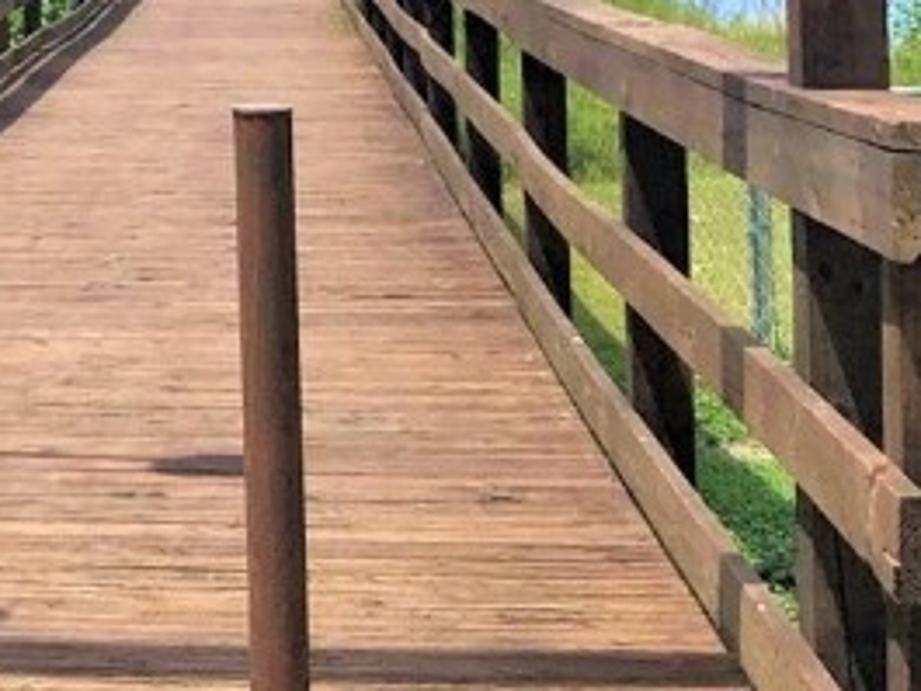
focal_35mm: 108
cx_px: 21
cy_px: -392
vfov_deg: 12.9
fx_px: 2875
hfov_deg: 17.8
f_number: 1.8
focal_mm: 3.99
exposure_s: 1/4000
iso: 25
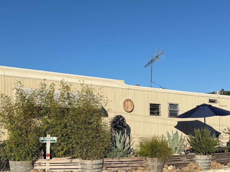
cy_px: 116
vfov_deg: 34.0
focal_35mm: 42
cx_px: 114
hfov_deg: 44.8
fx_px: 279
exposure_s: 1/6711
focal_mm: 6.76
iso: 80
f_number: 1.78
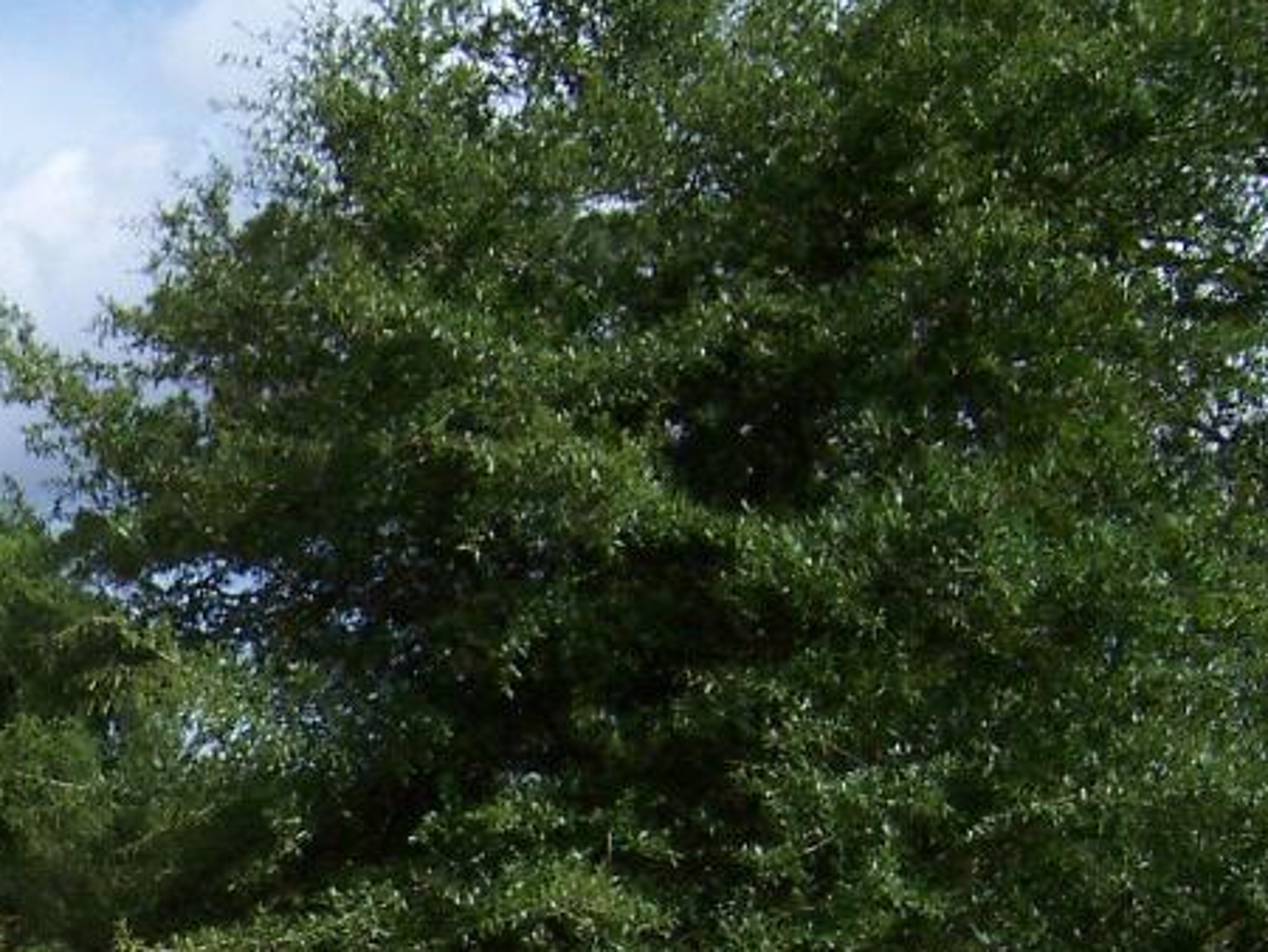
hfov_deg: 20.6
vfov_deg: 16.1
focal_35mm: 88
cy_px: 1172
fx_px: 3225
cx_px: -313
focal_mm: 5.5
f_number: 5.6
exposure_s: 1/500
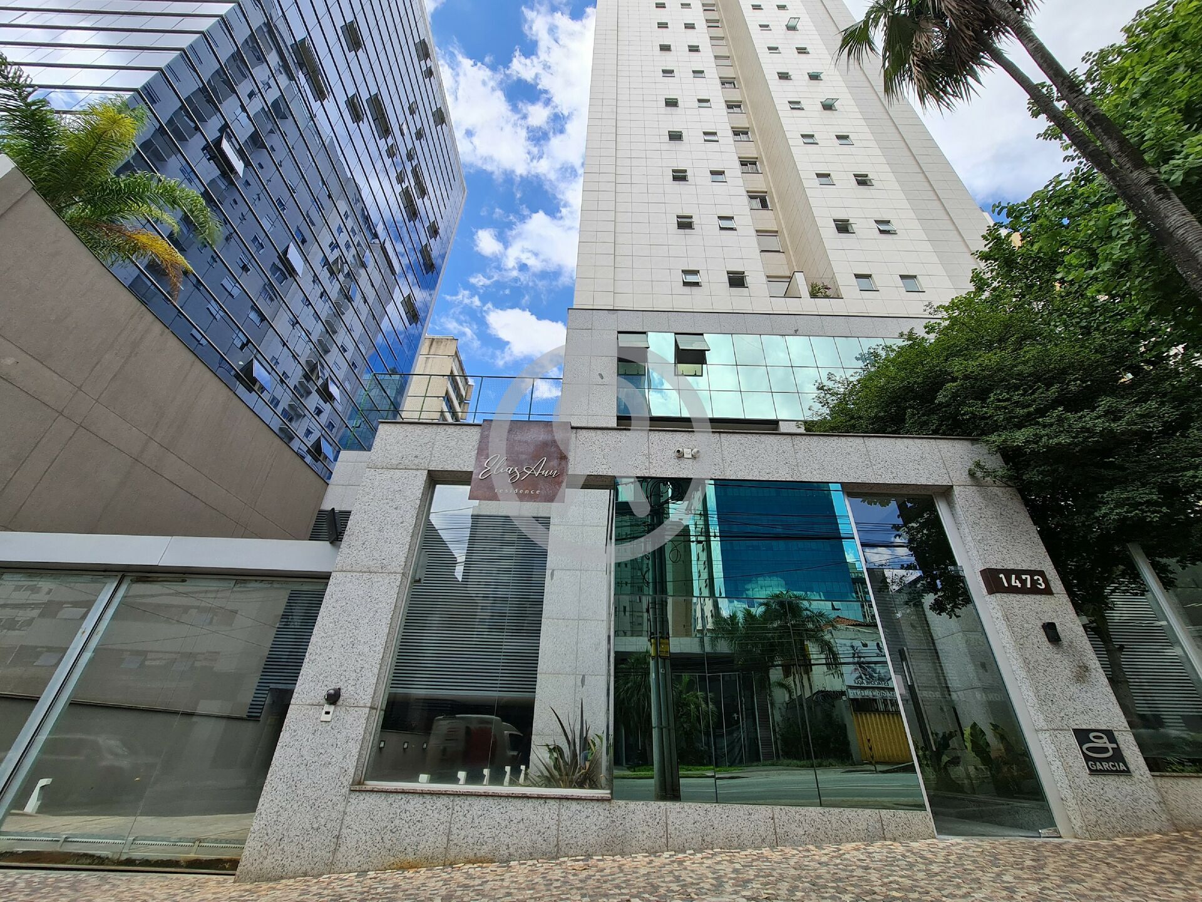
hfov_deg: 106.2
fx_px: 451
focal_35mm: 13
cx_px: 601
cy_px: 451
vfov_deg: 89.9
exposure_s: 1/898
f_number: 2.2
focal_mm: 2.2
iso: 64
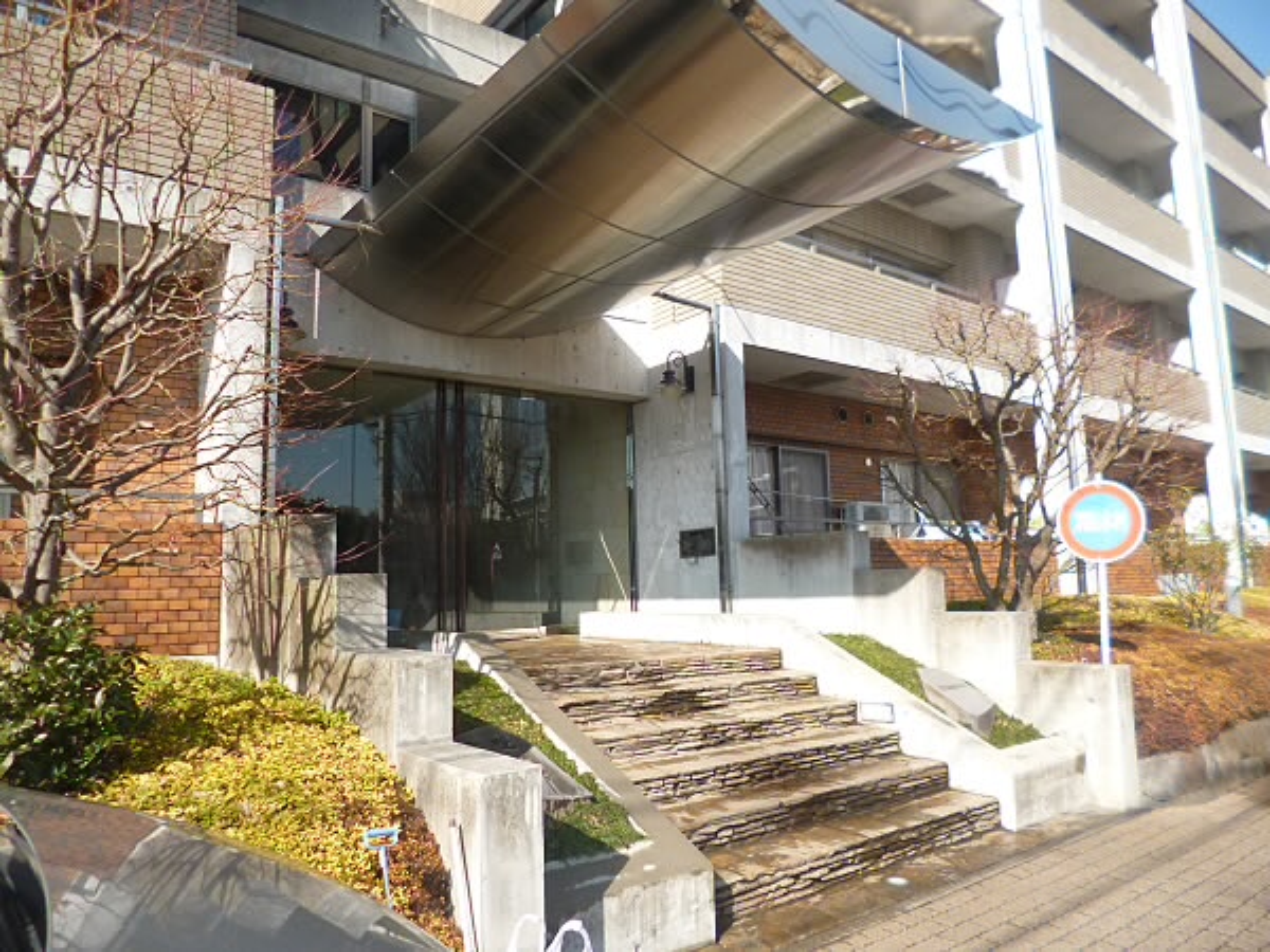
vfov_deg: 56.8
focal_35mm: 24
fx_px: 881
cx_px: 635
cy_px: 476
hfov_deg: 71.6
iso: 100
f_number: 2.5
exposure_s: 1/1000
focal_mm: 4.3
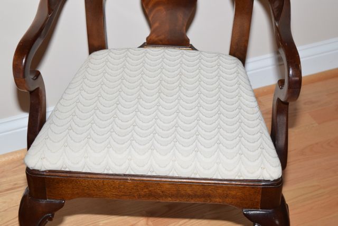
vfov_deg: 16.6
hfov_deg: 24.6
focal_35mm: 82
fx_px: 775
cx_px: 169
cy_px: 113
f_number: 5.6
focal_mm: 55
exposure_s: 1/125
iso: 800
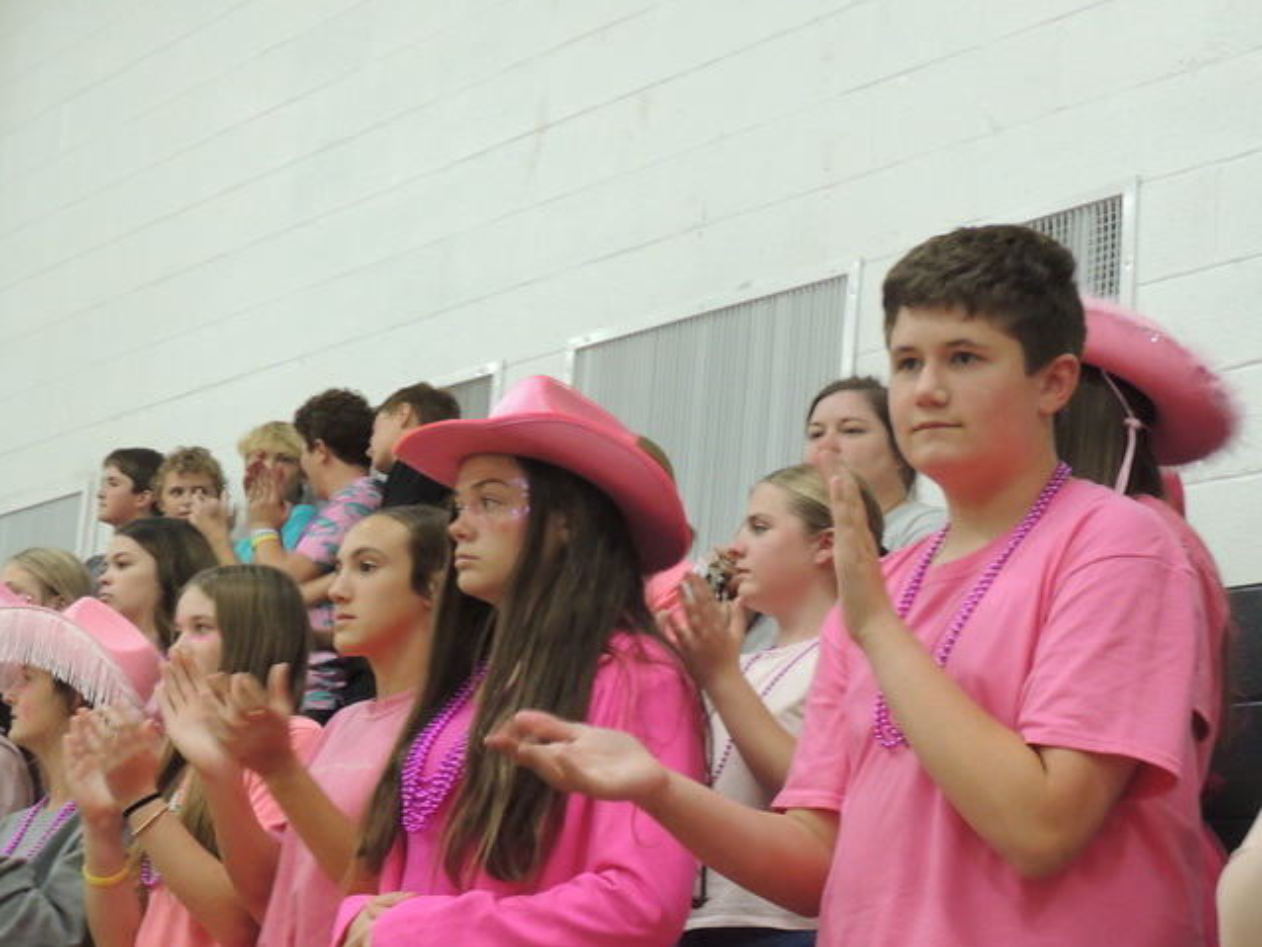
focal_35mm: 69
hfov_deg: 28.1
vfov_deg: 21.1
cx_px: 534
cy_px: 737
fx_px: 2516
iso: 400
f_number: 3.4
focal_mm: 7.6
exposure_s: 1/30
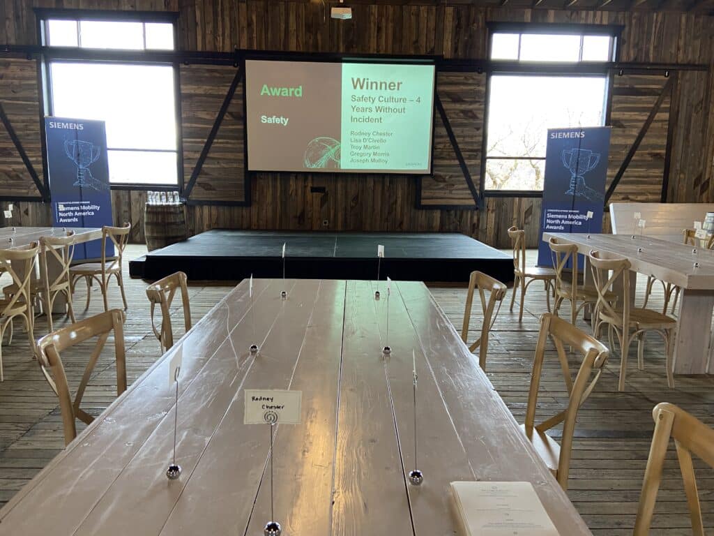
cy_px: 268
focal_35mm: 26
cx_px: 357
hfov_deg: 67.3
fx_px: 536
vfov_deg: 53.1
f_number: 1.8
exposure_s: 1/60
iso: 250
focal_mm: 4.25
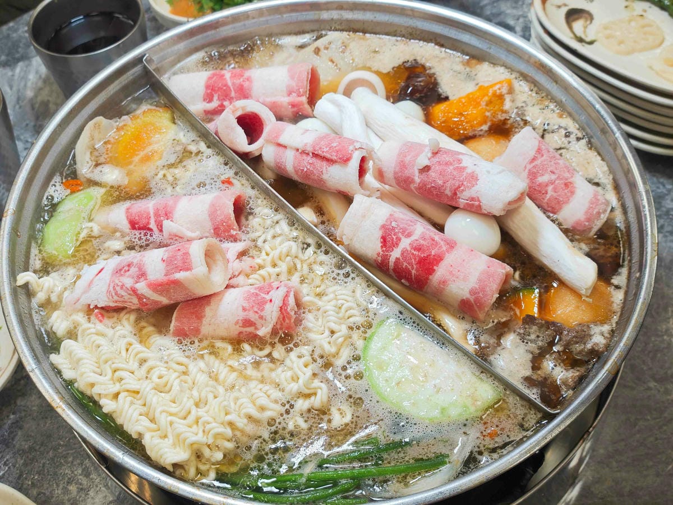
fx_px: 894
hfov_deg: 41.2
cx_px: 336
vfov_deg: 31.5
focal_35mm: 46
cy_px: 252
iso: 125
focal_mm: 8.72
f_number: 2.8
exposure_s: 1/120
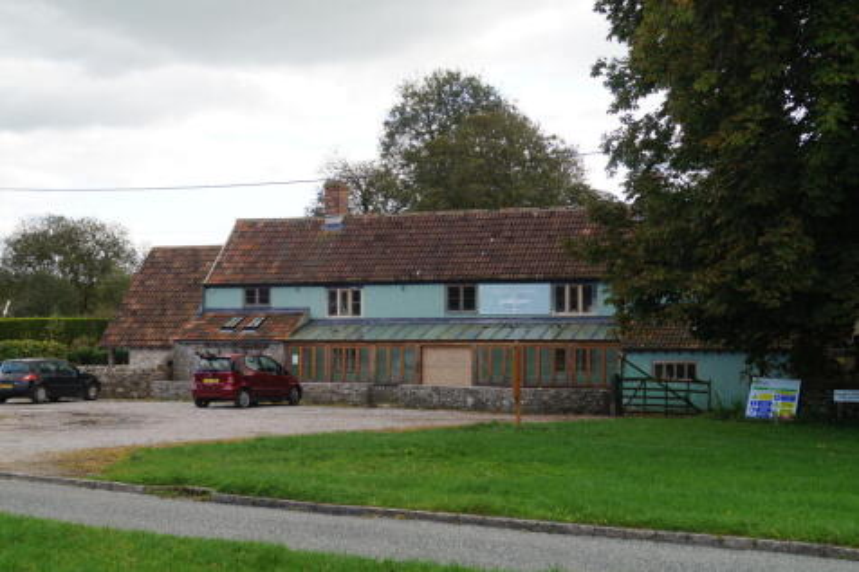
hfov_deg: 37.9
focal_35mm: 52
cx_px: 430
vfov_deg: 25.7
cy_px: 286
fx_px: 1252
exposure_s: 1/100
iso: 100
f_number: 7.1
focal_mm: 35
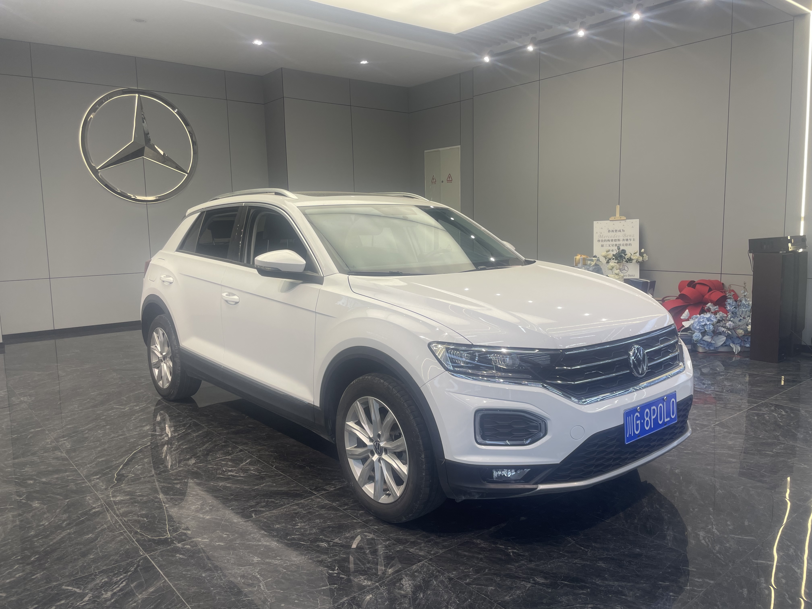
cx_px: 406
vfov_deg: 53.1
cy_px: 304
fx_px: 610
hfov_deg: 67.3
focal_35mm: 26
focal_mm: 4.2
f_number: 1.6
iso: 32
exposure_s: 1/109
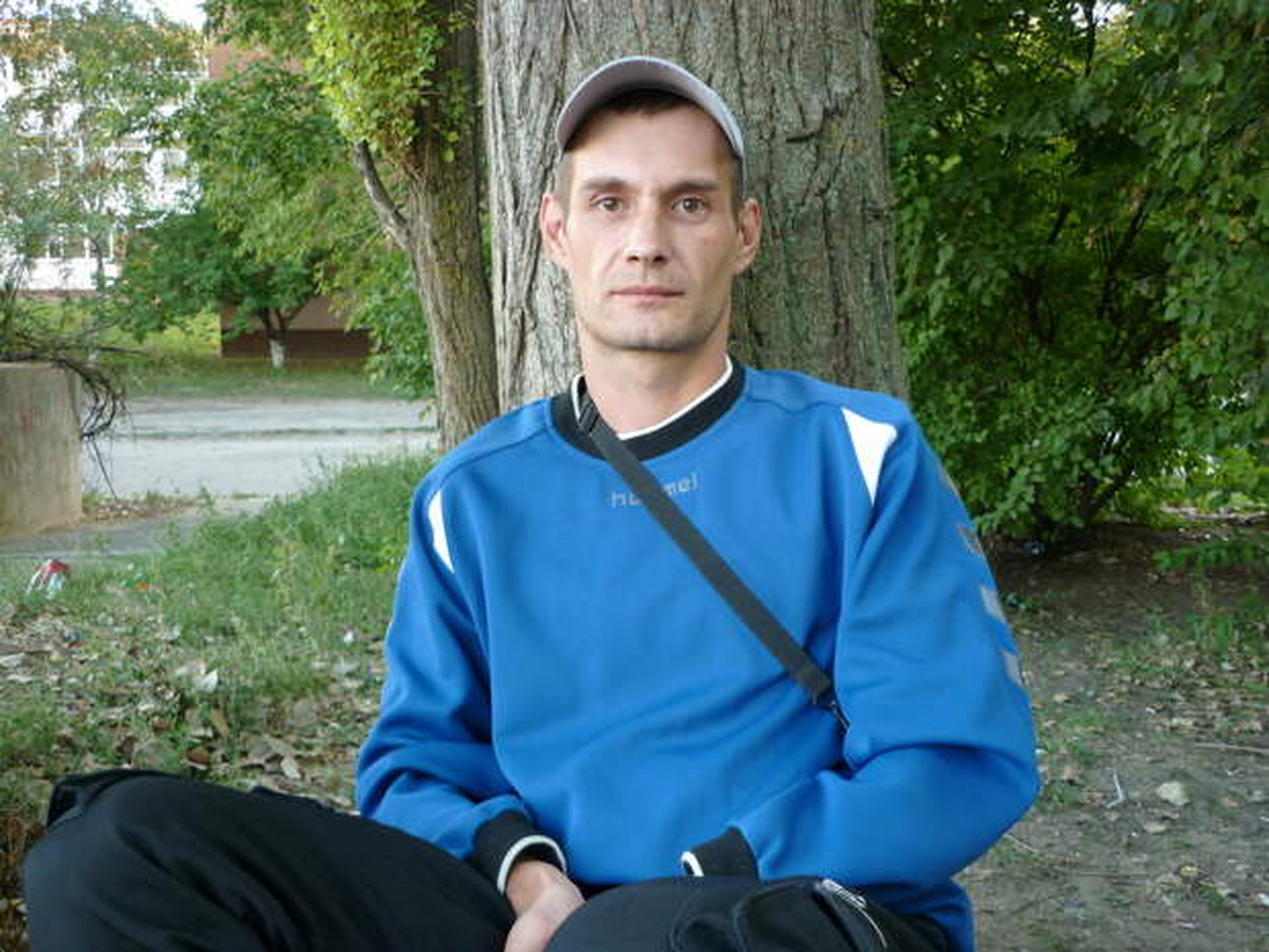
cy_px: 476
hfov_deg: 55.4
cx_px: 634
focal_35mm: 33
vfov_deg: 42.9
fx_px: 1210
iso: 80
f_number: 2.8
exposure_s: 1/30
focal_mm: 5.5
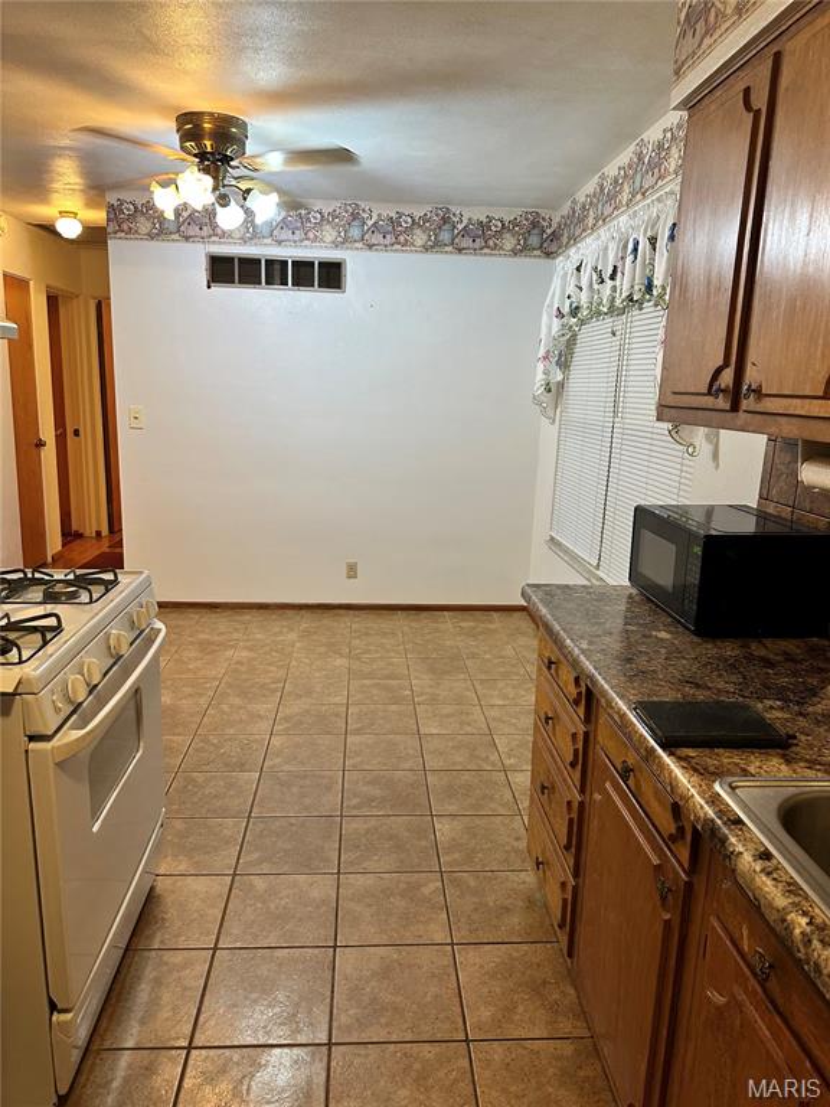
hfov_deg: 56.8
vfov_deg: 71.6
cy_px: 554
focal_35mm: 24
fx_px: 767
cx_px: 415
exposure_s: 1/60
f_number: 1.78
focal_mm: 6.86
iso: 200
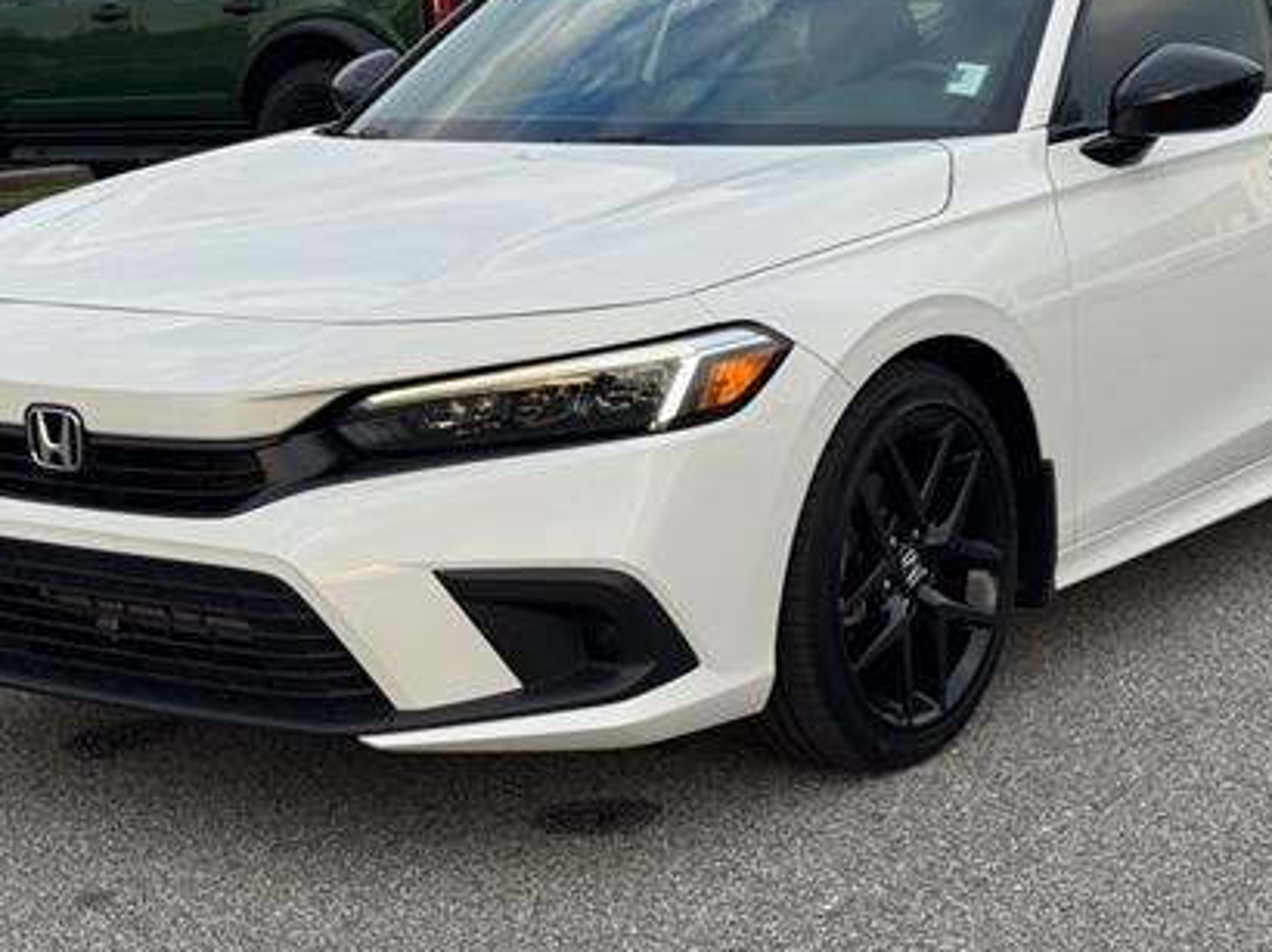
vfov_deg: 19.6
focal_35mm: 75
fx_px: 2754
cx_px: 745
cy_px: 428
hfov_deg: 26.0
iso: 64
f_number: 1.78
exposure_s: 1/865
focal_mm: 6.76
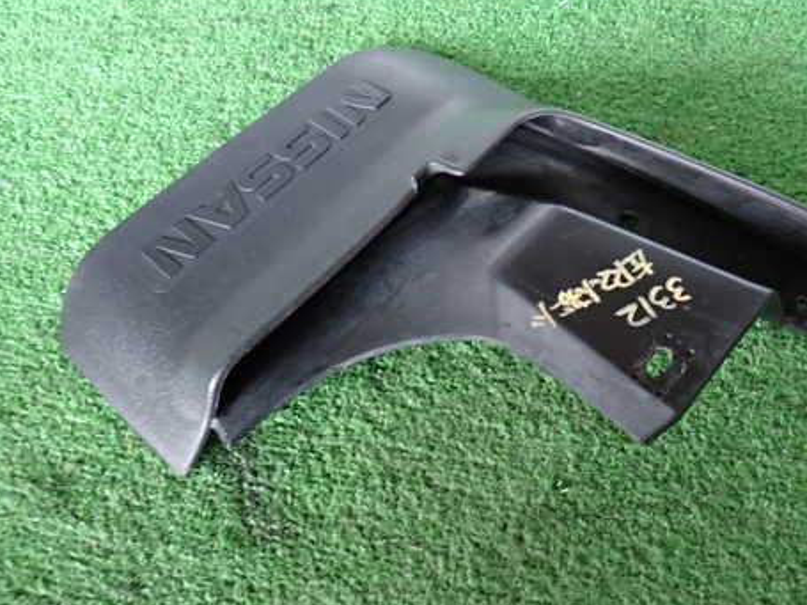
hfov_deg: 55.2
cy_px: 266
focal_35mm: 33
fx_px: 769
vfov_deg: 42.9
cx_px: 461
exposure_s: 1/30
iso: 250
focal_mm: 4.5
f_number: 2
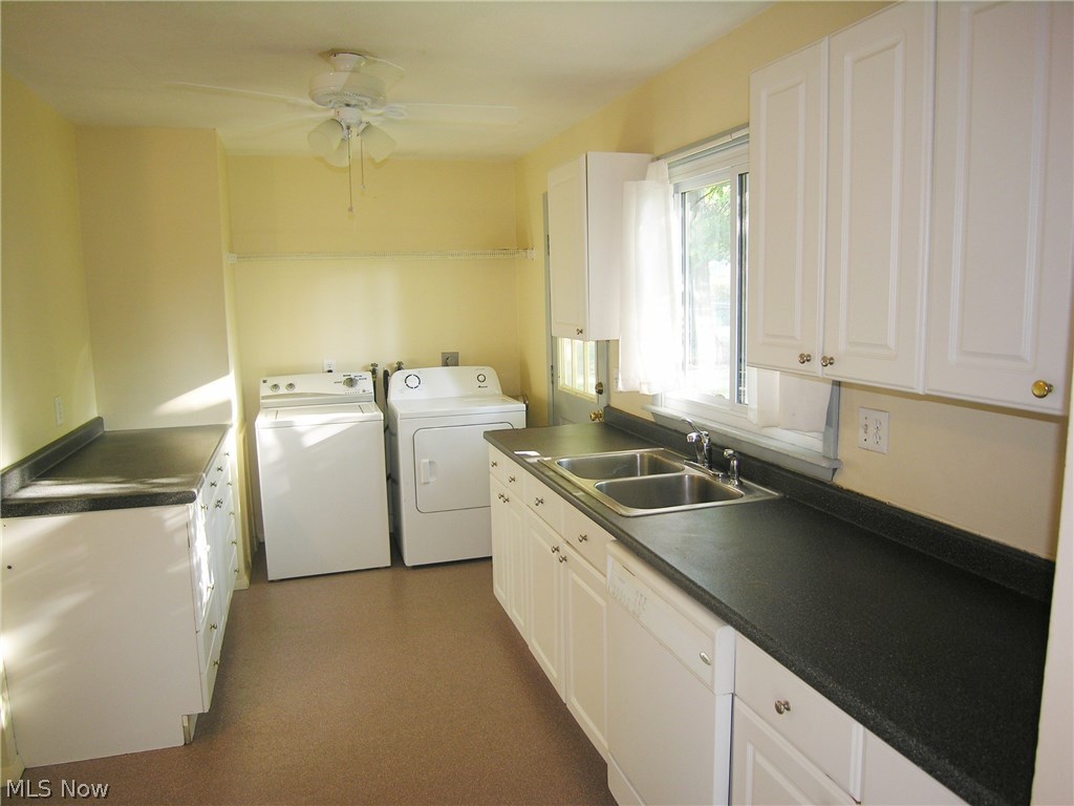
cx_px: 537
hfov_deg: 71.6
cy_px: 403
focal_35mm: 24
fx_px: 745
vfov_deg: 56.8
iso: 50
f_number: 2.6
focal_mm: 6.1
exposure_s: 1/12.7
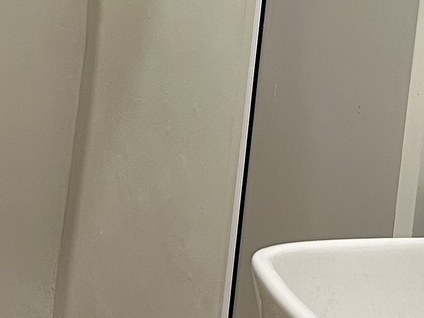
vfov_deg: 11.8
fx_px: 1519
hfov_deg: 15.9
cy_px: -22
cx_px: 193
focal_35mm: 124
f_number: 1.5
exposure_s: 1/50
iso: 160
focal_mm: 5.7
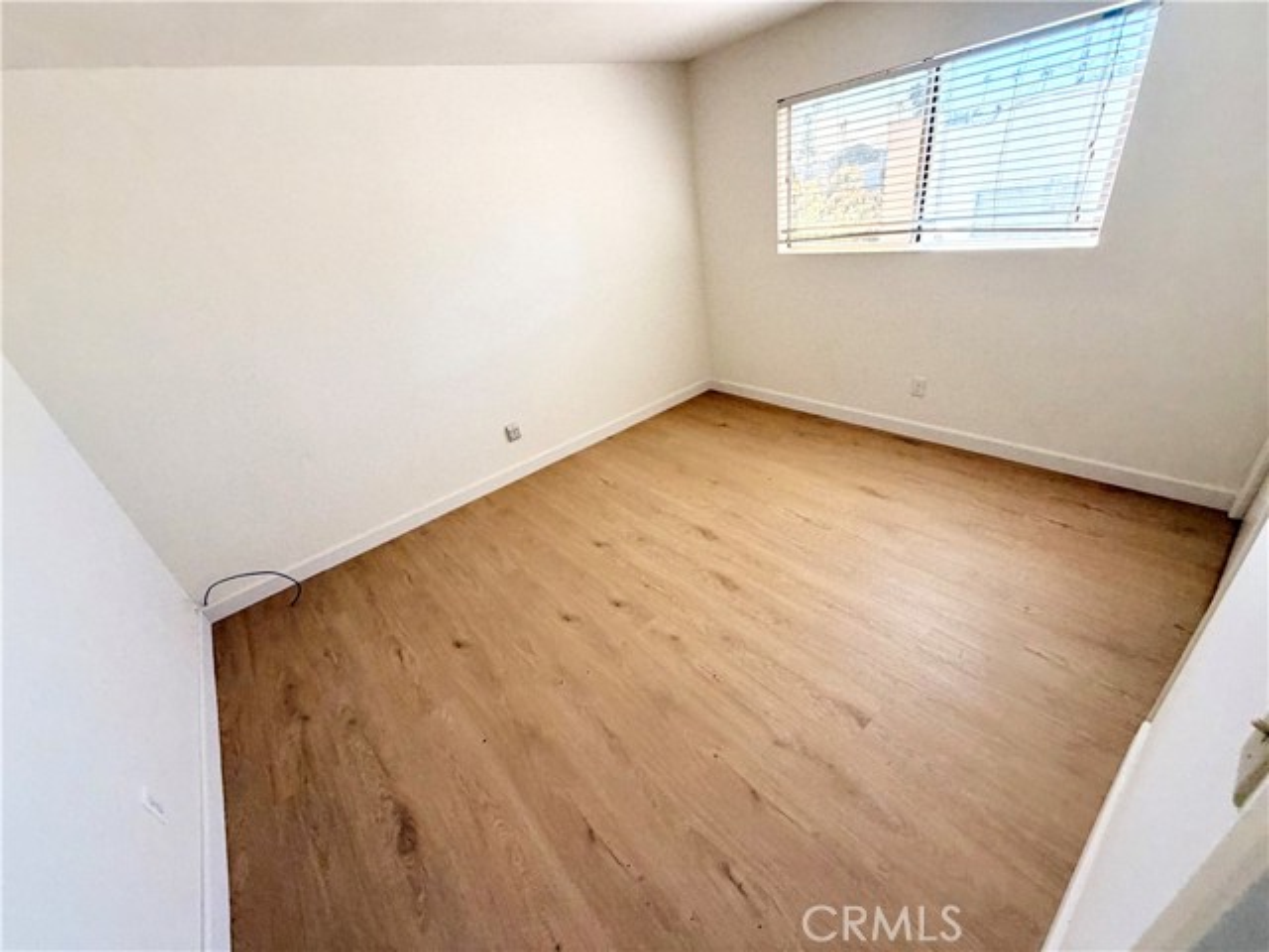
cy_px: 476
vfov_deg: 85.7
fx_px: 513
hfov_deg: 102.1
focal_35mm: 14
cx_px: 634
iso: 160
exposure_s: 1/121
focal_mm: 2.22
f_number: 2.2
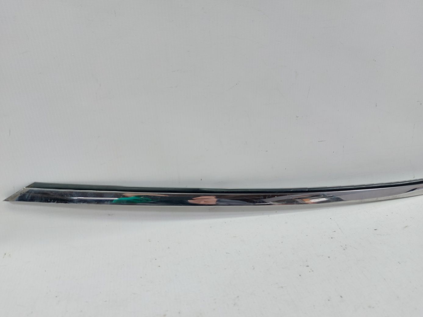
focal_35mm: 24
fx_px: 293
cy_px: 158
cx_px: 212
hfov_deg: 71.6
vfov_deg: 56.8
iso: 80
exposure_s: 1/50
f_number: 1.8
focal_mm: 5.23
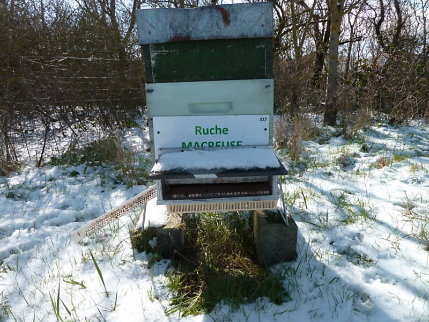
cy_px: 161
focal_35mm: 25
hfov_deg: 69.4
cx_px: 214
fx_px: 310
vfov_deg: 54.9
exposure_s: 1/400
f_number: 4
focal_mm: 4.1
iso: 80
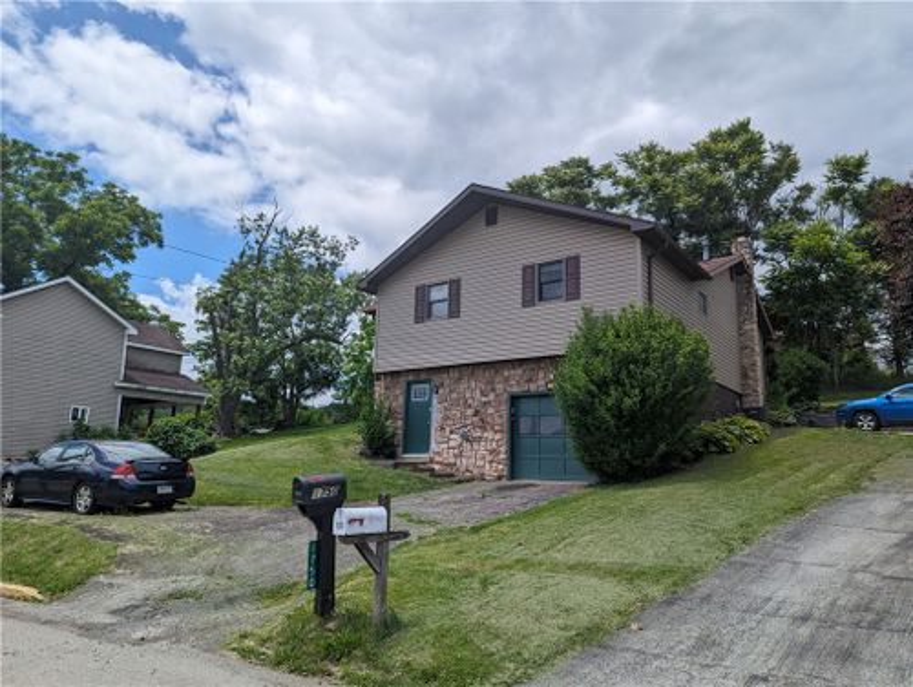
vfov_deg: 56.9
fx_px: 634
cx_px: 456
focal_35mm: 24
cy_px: 344
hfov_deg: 71.5
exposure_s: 1/2762
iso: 46
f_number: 1.85
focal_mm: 6.81
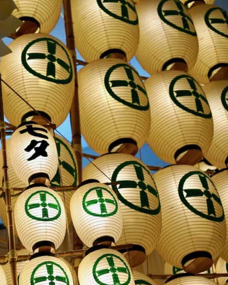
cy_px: 142
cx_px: 29
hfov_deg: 14.4
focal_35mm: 106
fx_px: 894
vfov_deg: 18.1
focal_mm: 50
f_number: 2.8
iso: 320
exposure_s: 1/80
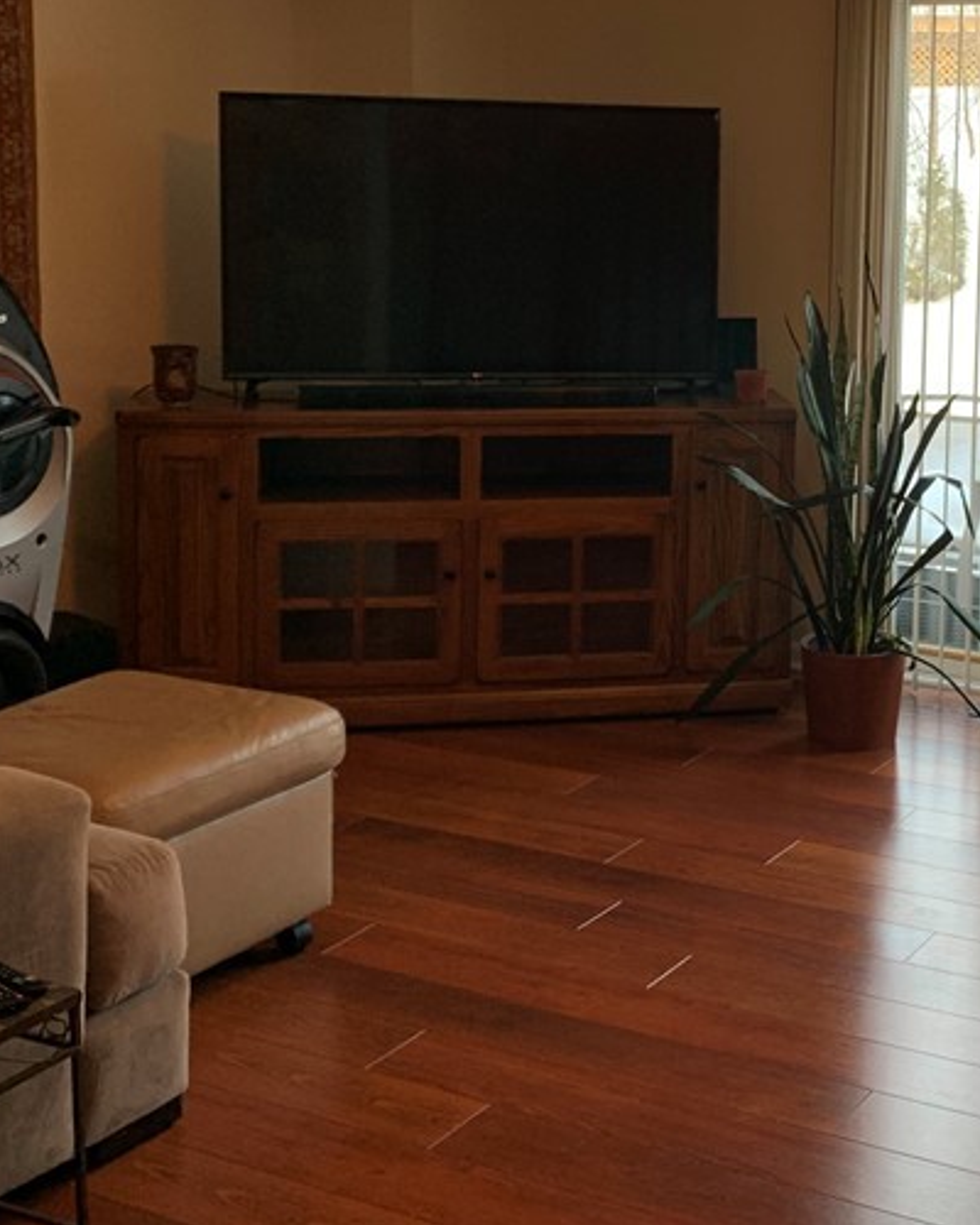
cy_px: 343
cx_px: 875
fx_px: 1885
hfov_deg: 28.1
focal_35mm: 52
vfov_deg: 35.4
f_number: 1.8
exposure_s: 1/60
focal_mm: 4.25
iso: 64
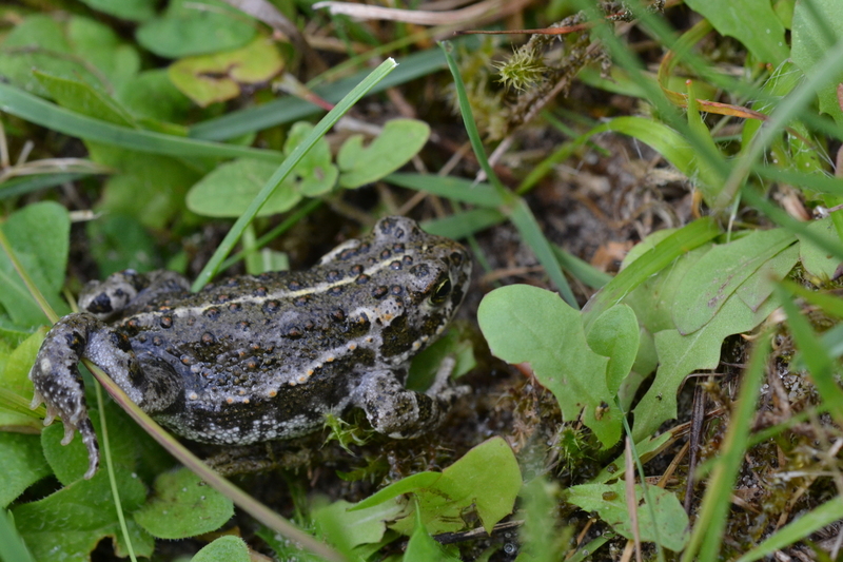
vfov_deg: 10.7
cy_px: 281
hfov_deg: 16.1
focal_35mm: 128
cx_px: 422
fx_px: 2985
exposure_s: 1/250
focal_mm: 85
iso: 800
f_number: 11
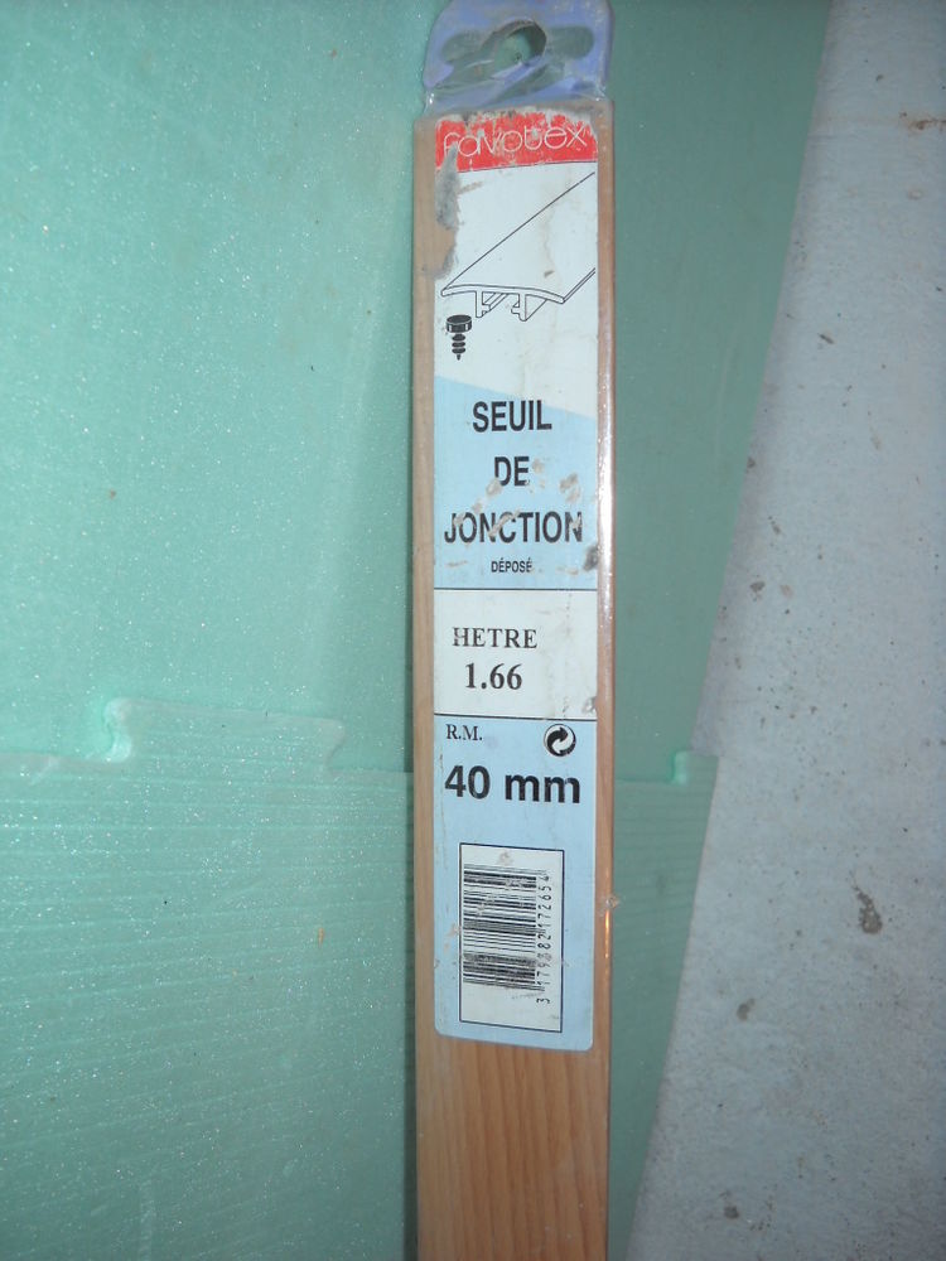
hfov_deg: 35.1
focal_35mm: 41
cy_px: 630
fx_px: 1494
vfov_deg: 45.8
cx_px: 473
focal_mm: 6.72
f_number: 3.1
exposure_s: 1/30
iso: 64
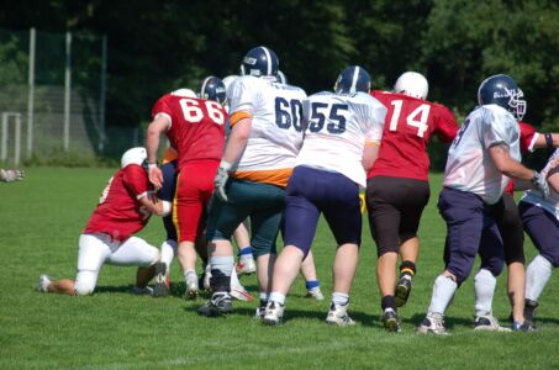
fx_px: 3486
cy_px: 185
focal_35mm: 225
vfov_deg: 6.1
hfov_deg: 9.2
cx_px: 280
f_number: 5.6
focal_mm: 150
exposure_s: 1/1250
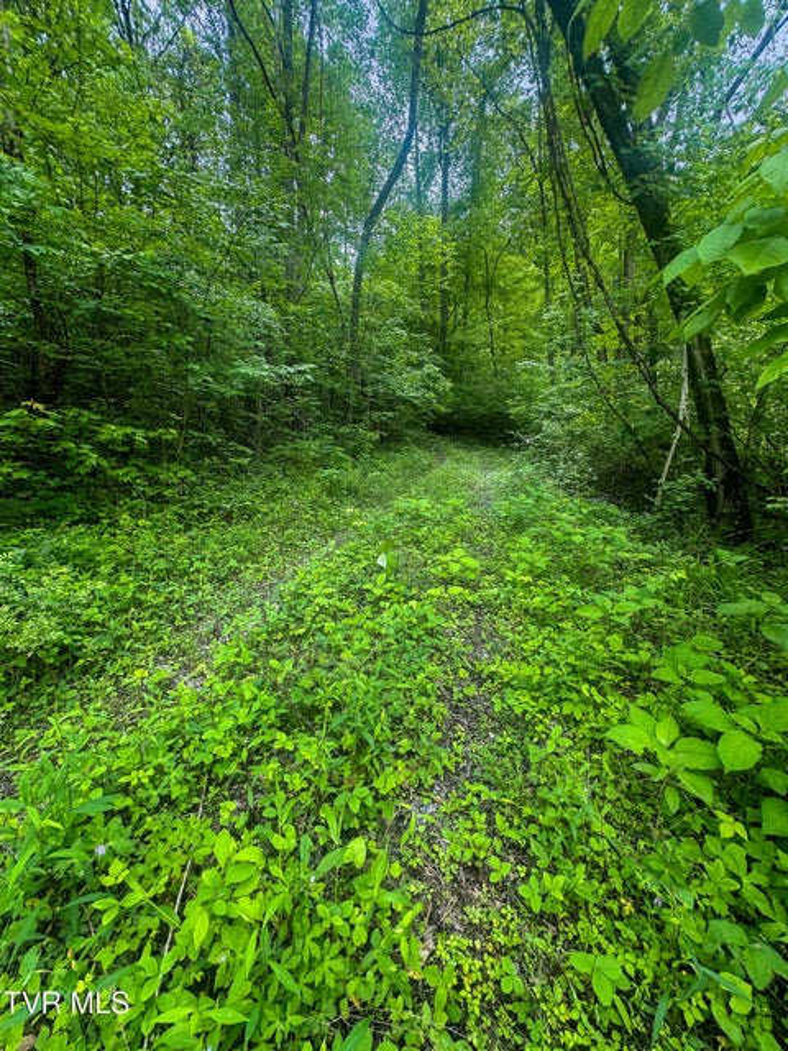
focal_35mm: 14
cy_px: 526
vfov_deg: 102.1
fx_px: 425
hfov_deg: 85.7
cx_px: 394
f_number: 2.2
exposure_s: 1/170
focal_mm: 2.22
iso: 40
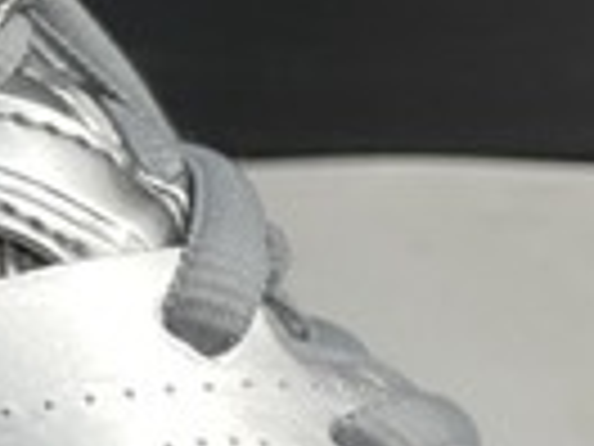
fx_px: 3380
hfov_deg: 9.4
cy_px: 482
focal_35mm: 197
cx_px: -585
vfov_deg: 7.5
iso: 50
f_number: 1.6
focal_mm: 4.2
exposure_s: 1/121
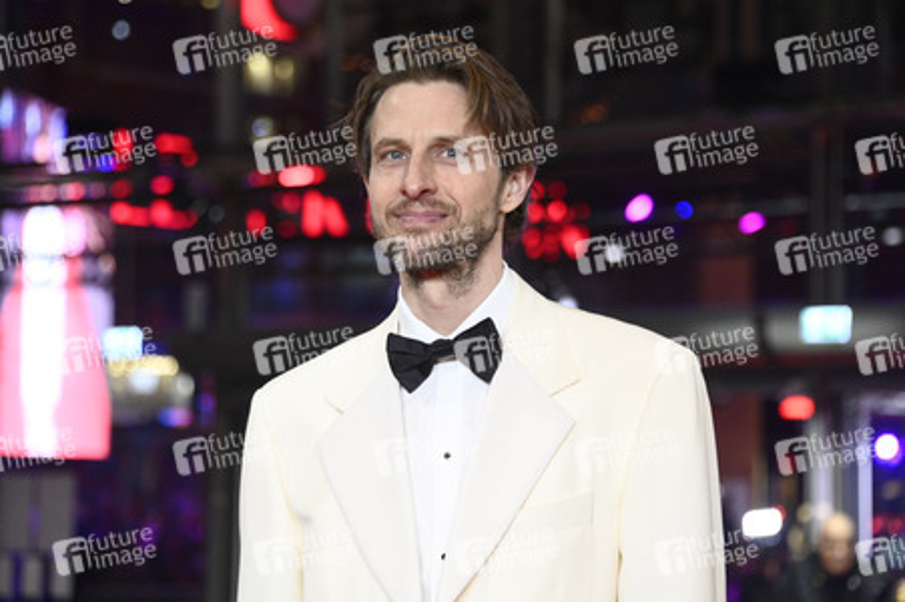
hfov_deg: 16.4
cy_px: 301
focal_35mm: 125
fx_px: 3140
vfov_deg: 11.0
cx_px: 452
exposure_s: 1/250
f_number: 5.6
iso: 5000
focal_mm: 125
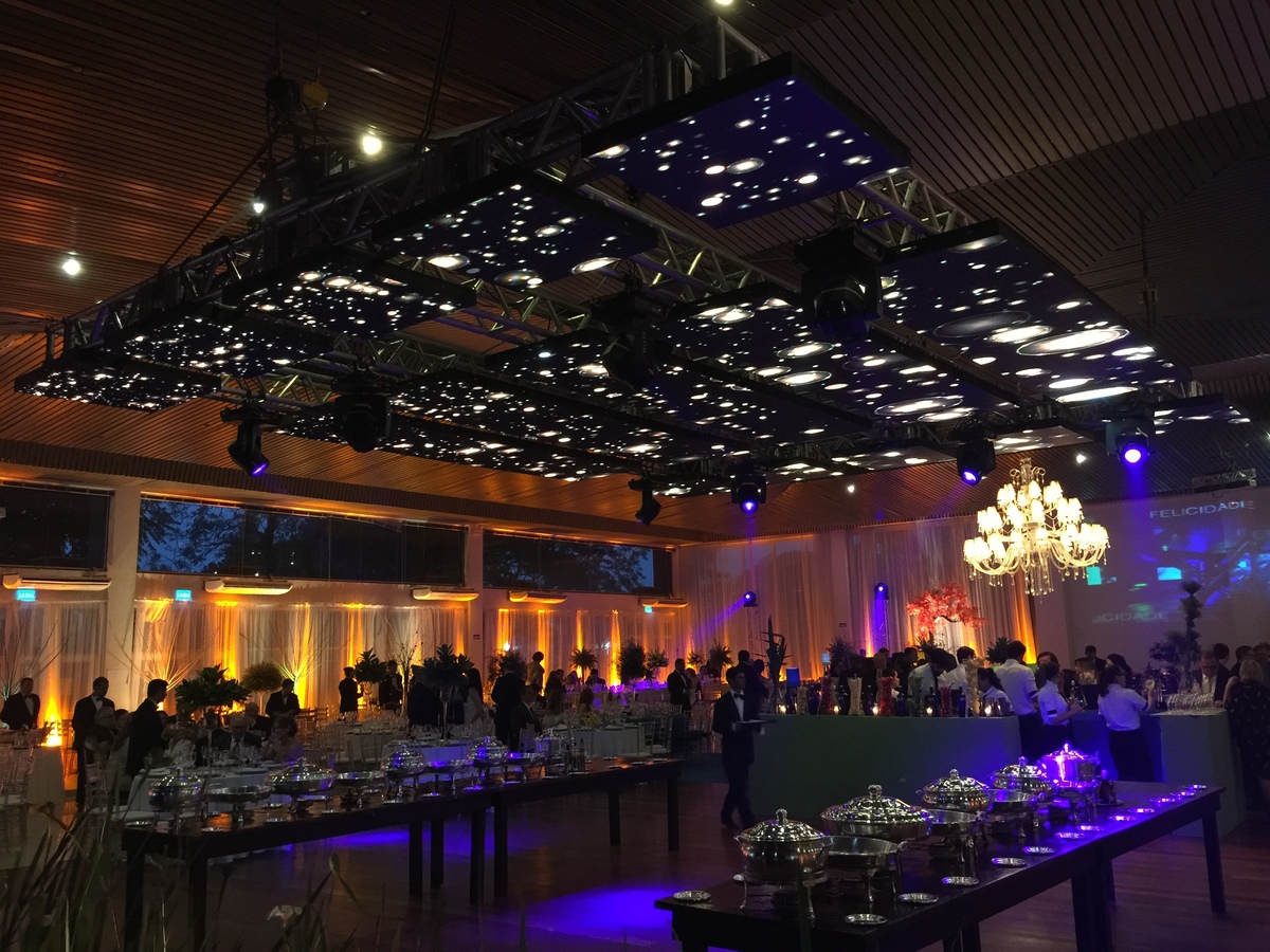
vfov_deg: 48.2
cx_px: 635
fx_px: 1064
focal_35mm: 29
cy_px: 476
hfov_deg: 61.7
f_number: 2.2
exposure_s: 1/8
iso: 125
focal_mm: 4.15
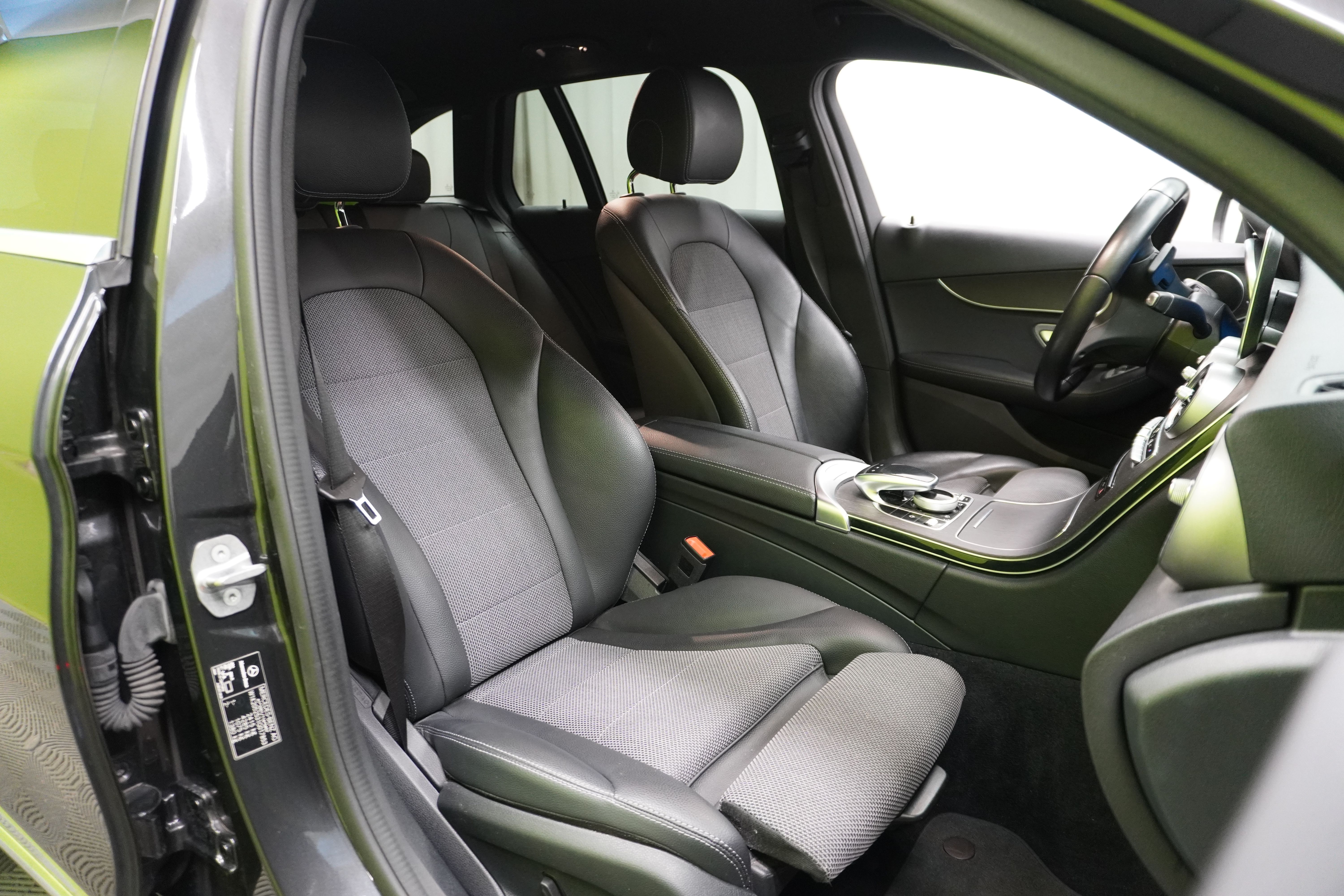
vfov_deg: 53.1
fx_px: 896
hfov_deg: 73.7
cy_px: 448
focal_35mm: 24
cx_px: 672
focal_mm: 16
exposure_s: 1/30
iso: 1600
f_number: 3.5
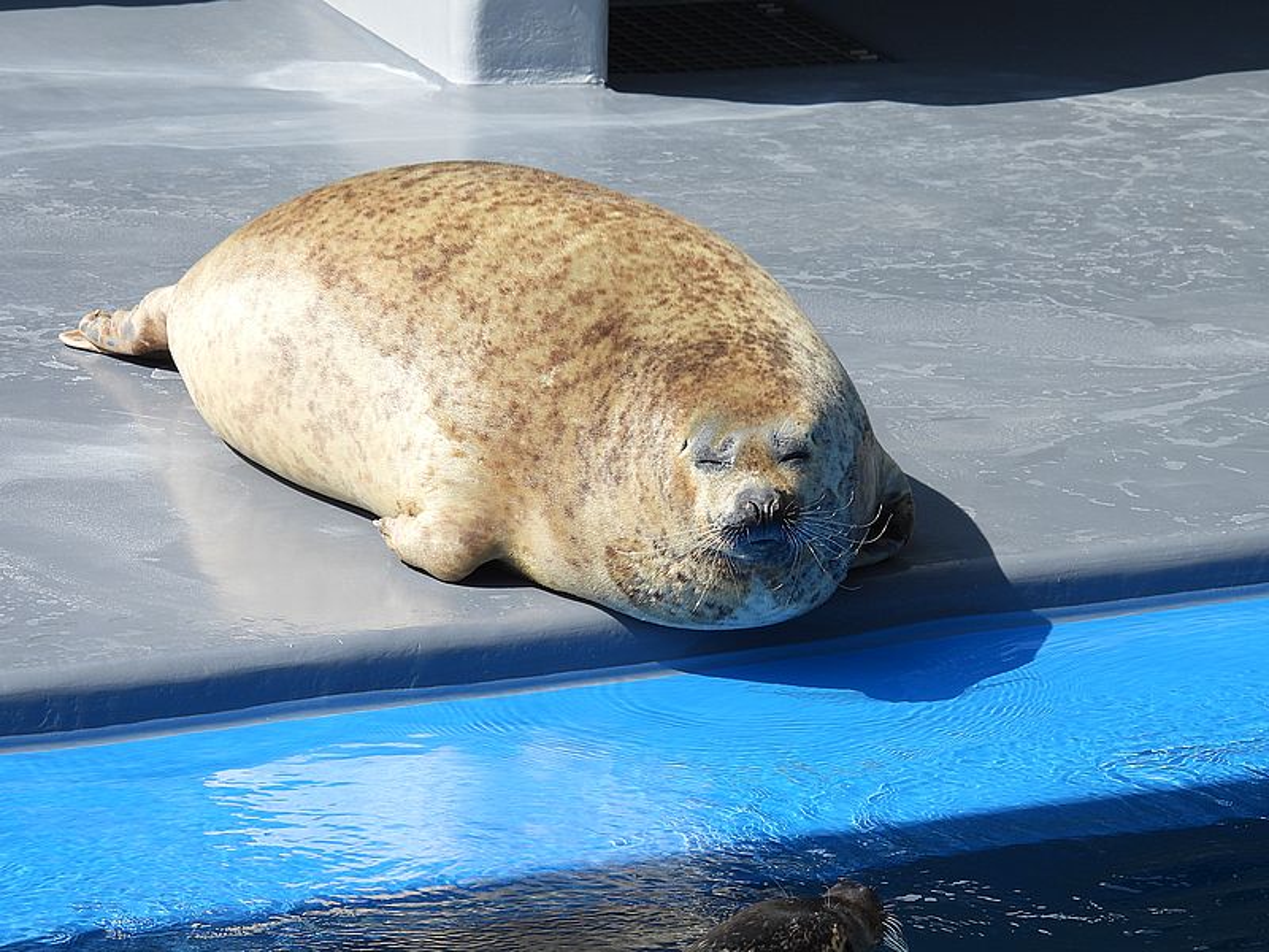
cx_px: 634
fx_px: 8798
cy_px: 476
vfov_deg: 6.2
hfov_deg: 8.2
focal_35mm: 240
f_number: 4.5
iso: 100
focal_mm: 42.8
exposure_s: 1/500
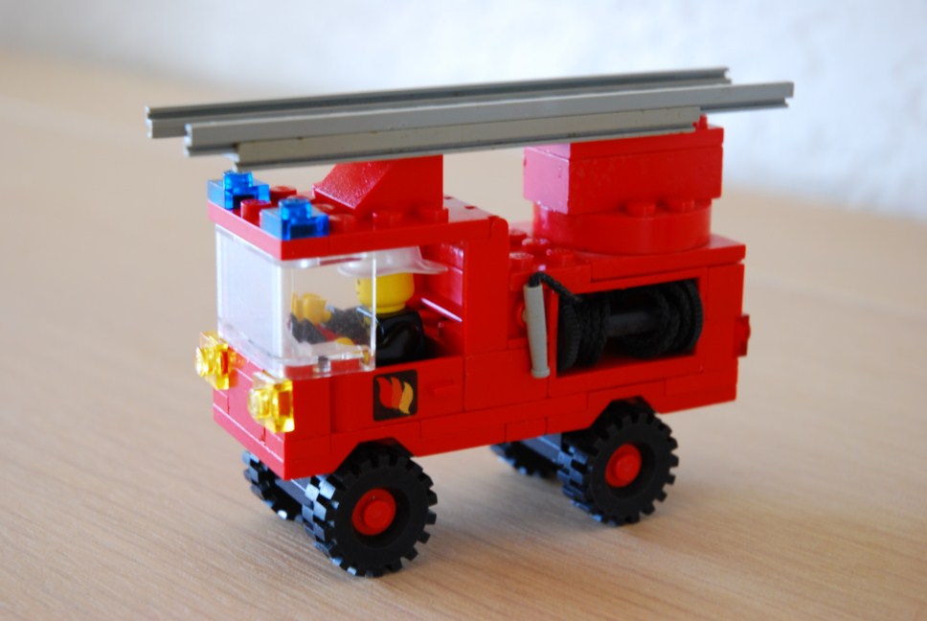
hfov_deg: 26.0
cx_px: 464
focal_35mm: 78
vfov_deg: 17.5
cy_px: 310
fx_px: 2011
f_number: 7.1
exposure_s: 1/5
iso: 200
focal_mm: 52
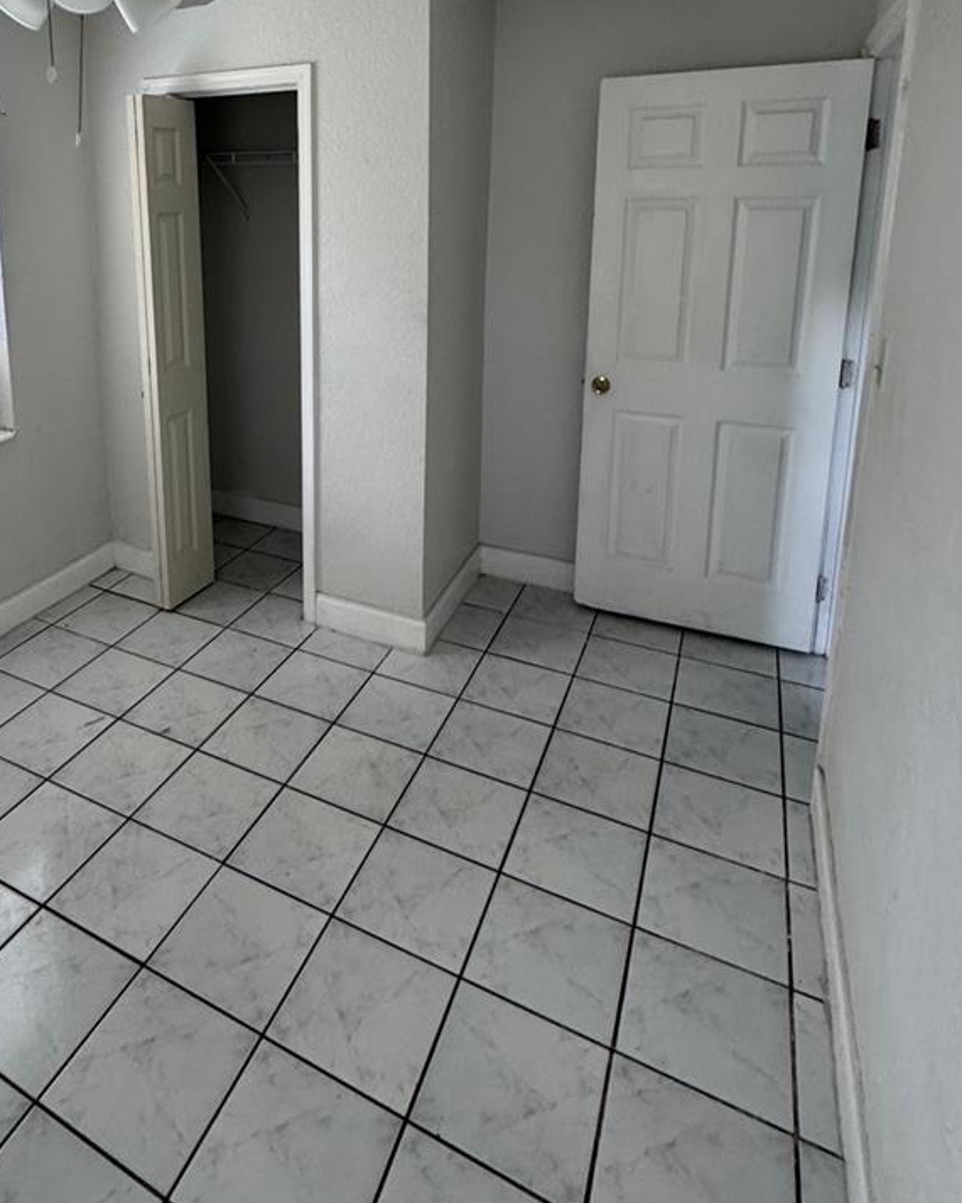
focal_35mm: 23
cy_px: 344
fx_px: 819
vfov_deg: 69.2
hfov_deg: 59.0
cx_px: 295
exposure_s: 1/99
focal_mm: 2.22
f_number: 2.2
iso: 250
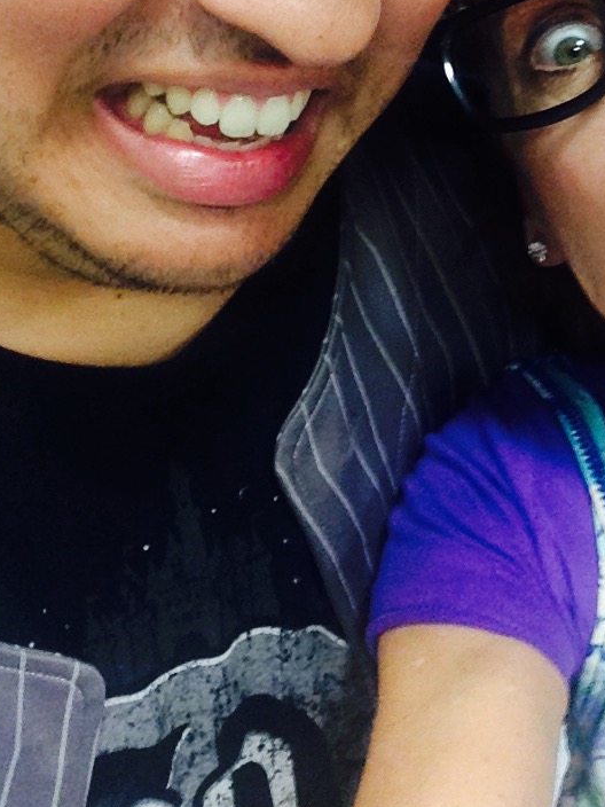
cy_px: 85
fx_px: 1398
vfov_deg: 30.8
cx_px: 442
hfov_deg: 24.2
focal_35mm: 60
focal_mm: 2.15
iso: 160
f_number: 2.4
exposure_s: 1/30
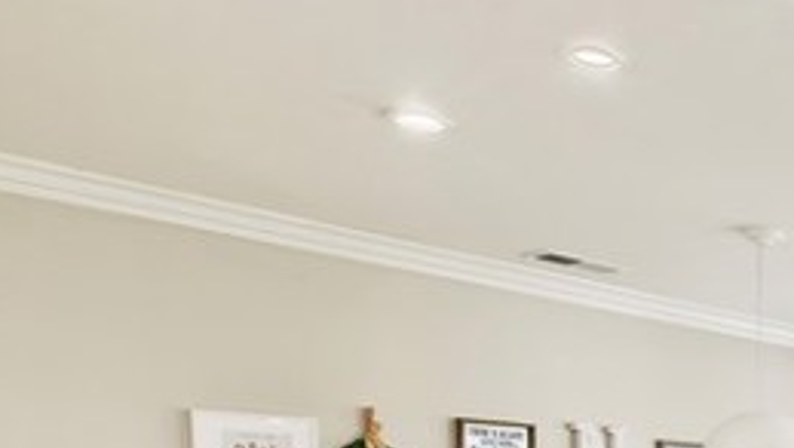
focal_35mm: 58
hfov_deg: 25.9
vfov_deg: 19.2
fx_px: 1222
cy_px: 578
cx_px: 1211
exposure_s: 1/15
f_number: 10
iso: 500
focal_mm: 14
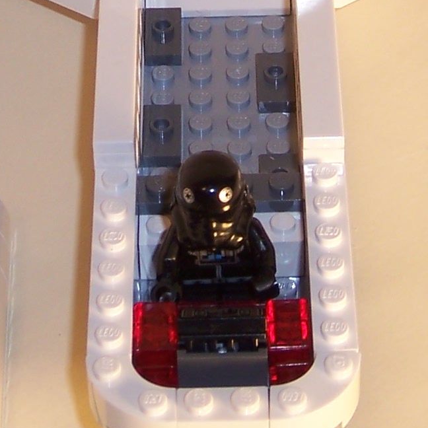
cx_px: 222
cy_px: -30
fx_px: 2210
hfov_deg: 11.1
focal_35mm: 158
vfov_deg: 10.9
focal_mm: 7.7
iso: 80
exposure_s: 1/400
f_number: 3.2
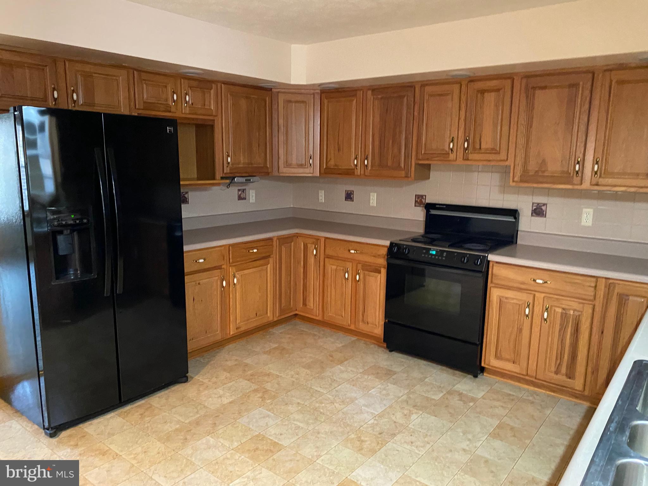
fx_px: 487
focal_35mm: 26
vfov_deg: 53.1
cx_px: 324
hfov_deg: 67.3
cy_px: 243
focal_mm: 4.25
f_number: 1.8
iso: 640
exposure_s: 1/30
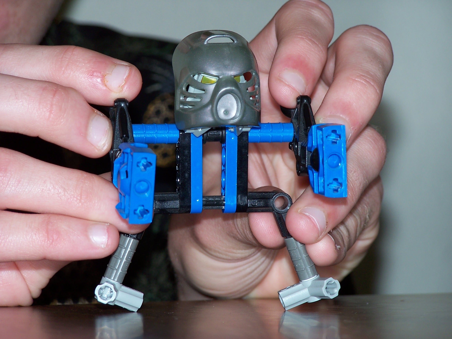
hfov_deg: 9.5
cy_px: 170
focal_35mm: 209
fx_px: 2729
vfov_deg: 7.1
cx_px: 226
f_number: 3.2
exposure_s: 1/125
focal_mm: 34.6
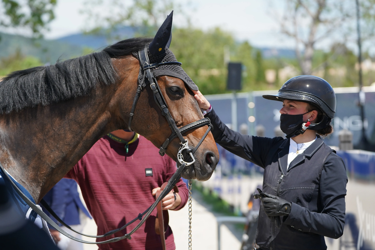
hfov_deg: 12.5
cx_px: 188
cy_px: 125
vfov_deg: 8.4
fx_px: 1708
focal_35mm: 164
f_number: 5.6
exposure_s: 1/2000
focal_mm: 164
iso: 800
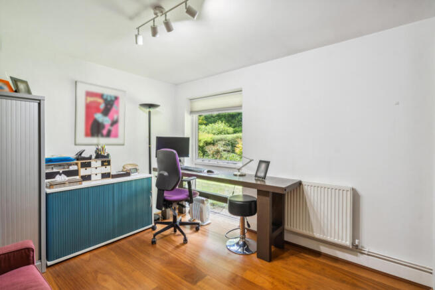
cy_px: 145
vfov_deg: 73.8
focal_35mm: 16
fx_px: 193
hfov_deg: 96.7
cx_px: 218
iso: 400
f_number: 6.3
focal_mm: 16
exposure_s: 1/15
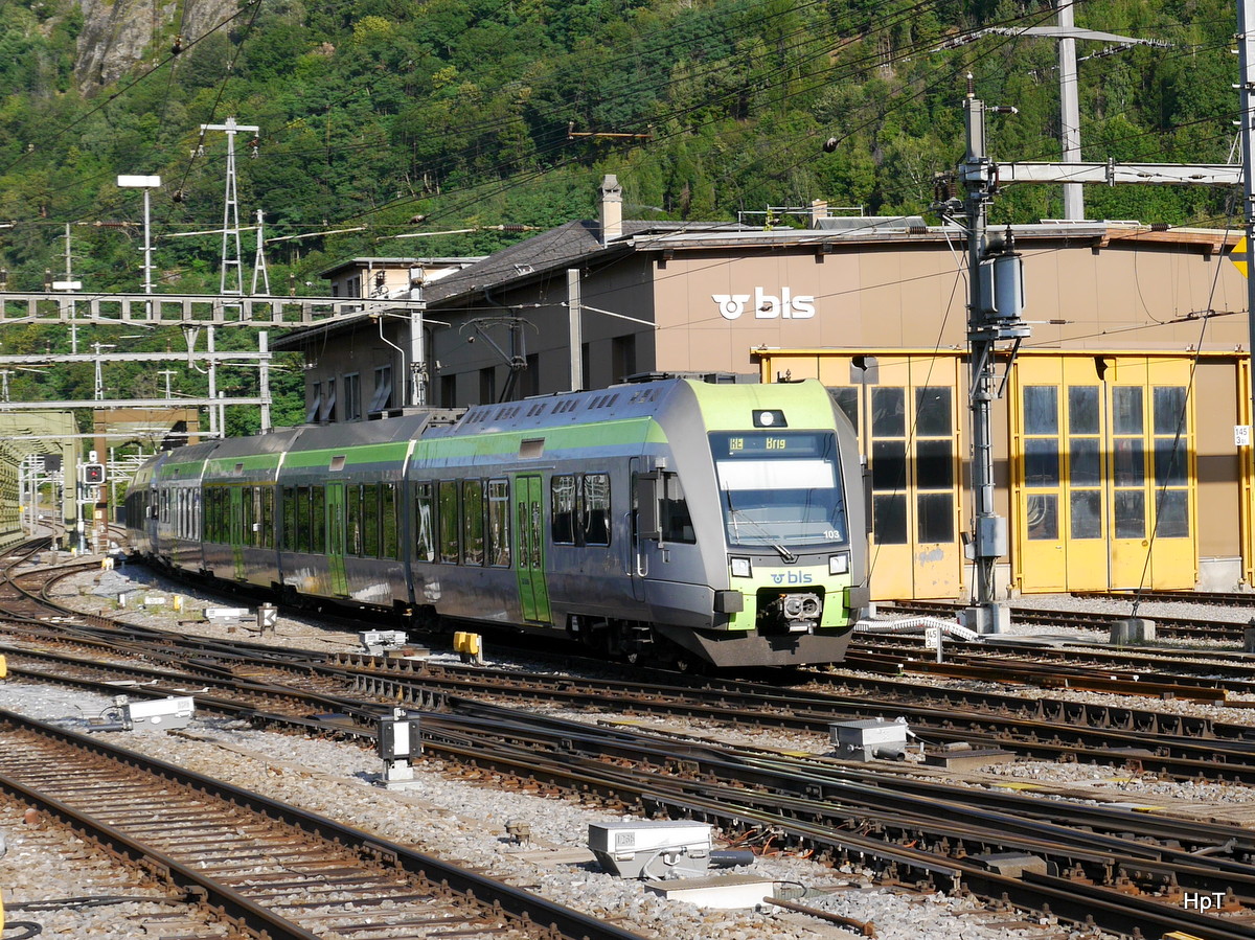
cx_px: 628
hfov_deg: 38.2
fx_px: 1812
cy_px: 470
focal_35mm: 50
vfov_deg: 29.1
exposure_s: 1/320
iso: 160
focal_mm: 25
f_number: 8
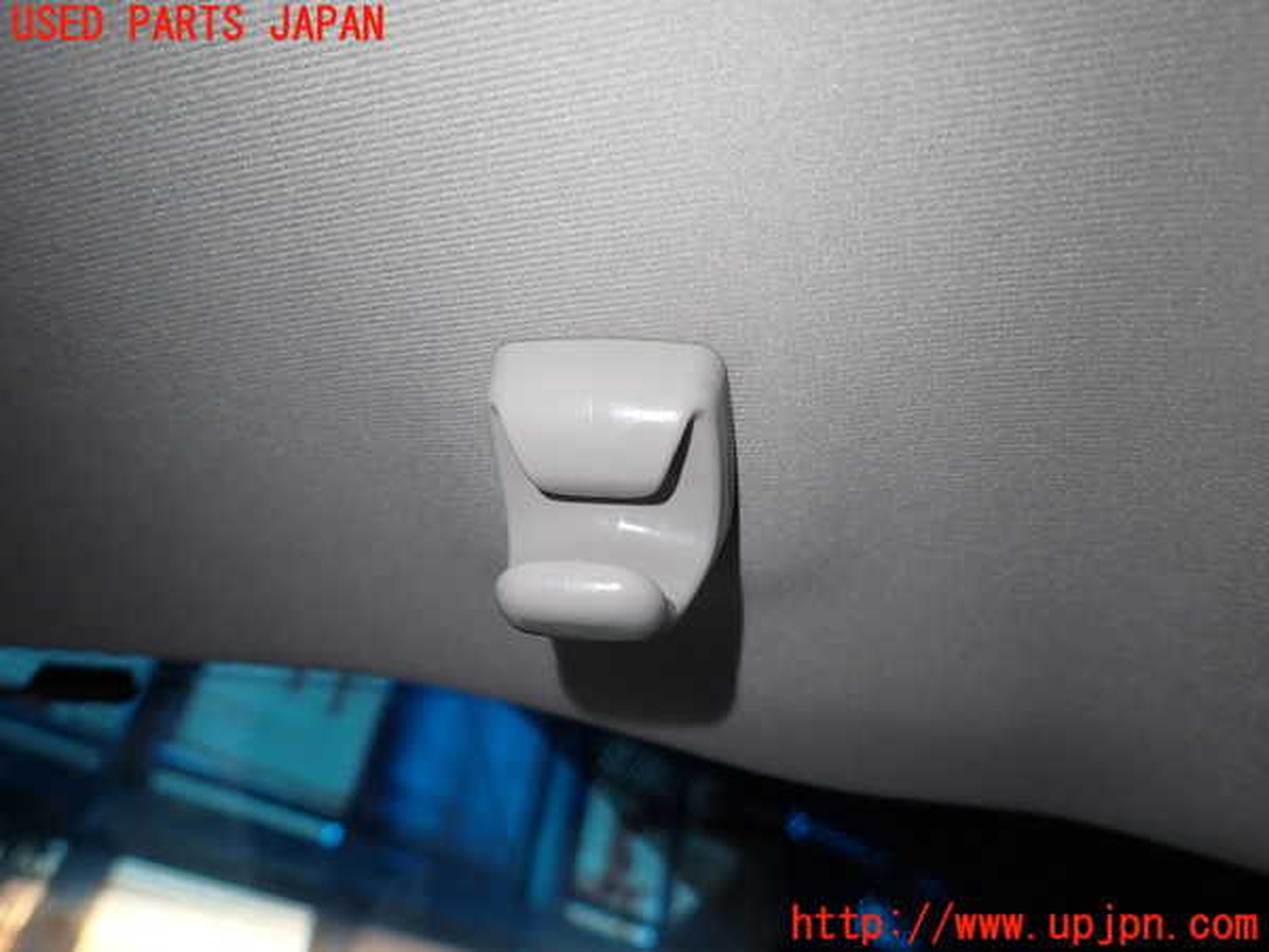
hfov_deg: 69.4
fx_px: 916
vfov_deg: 54.9
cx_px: 634
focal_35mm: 25
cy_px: 476
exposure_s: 1/60
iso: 125
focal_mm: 4.5
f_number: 2
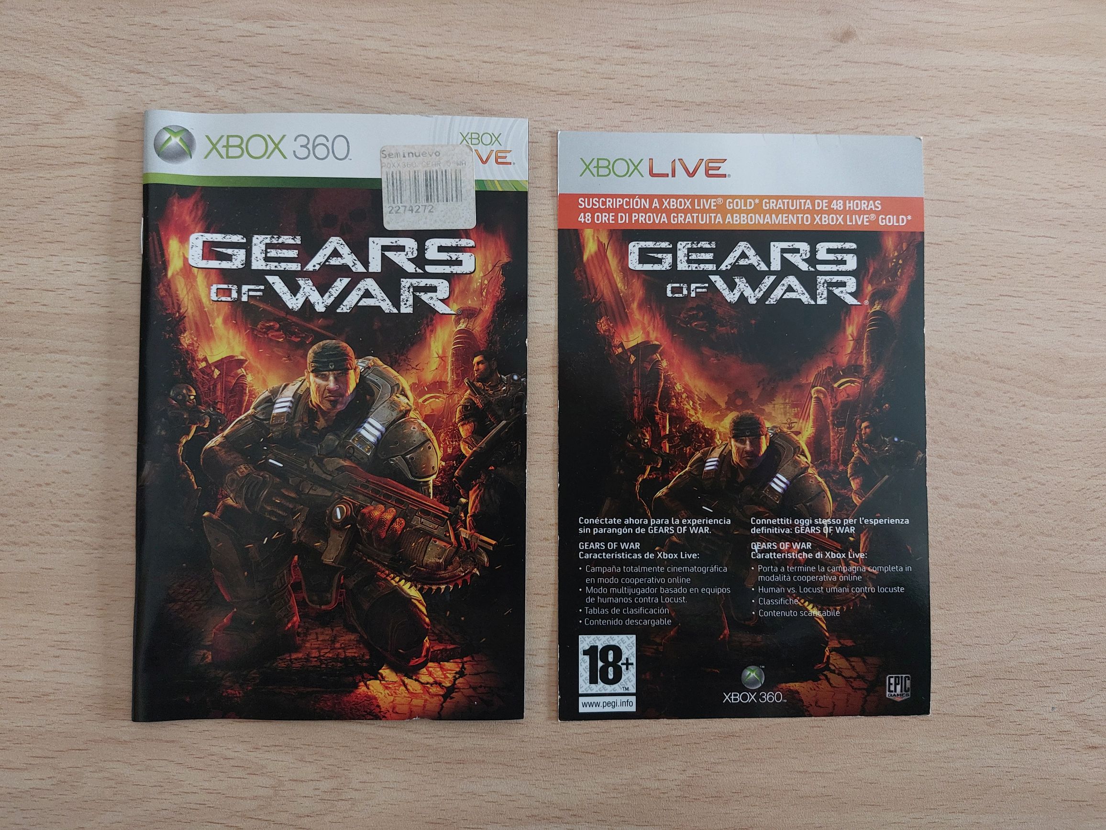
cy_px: 415
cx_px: 553
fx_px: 799
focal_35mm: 25
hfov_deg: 69.4
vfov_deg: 54.9
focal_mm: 5.23
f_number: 1.8
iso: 250
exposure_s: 1/50
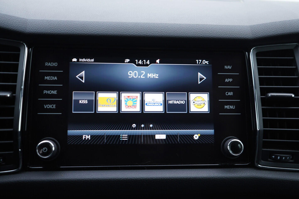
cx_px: 150
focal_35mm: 36
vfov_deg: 36.9
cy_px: 100
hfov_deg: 53.1
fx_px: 299
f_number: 2.8
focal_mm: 24
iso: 160
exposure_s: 1/40
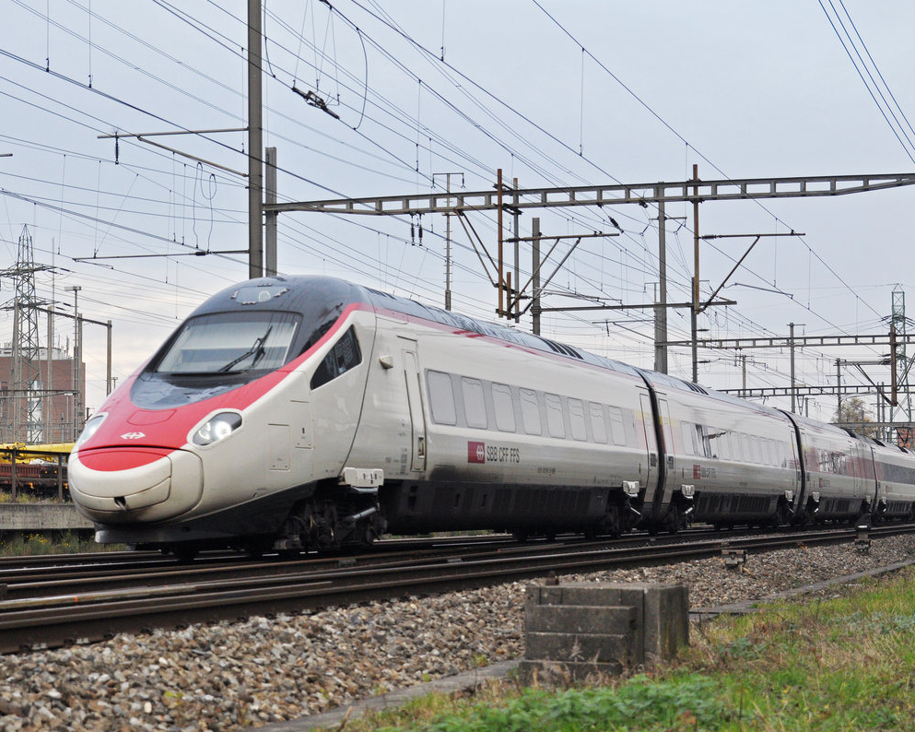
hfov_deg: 22.5
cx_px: 455
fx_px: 2301
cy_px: 366
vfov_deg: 18.1
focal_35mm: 85
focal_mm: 50
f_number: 3.5
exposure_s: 1/800
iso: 640
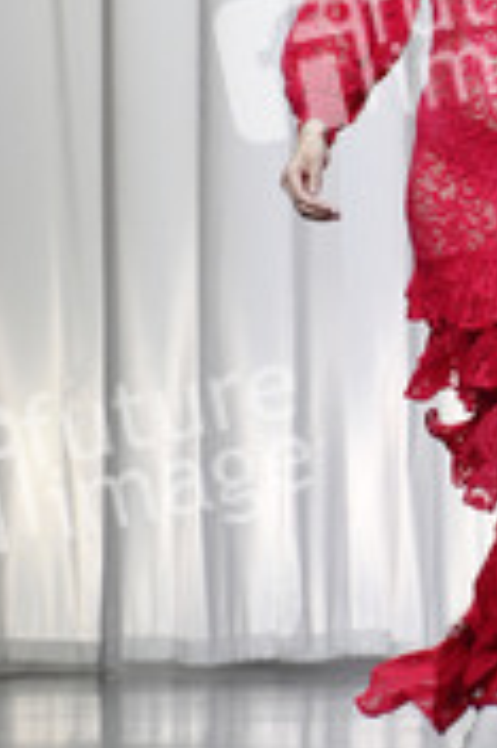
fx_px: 14150
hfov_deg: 2.0
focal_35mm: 682
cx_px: 556
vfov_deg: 3.0
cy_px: 255
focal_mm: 300
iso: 4000
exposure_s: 1/250
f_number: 7.1
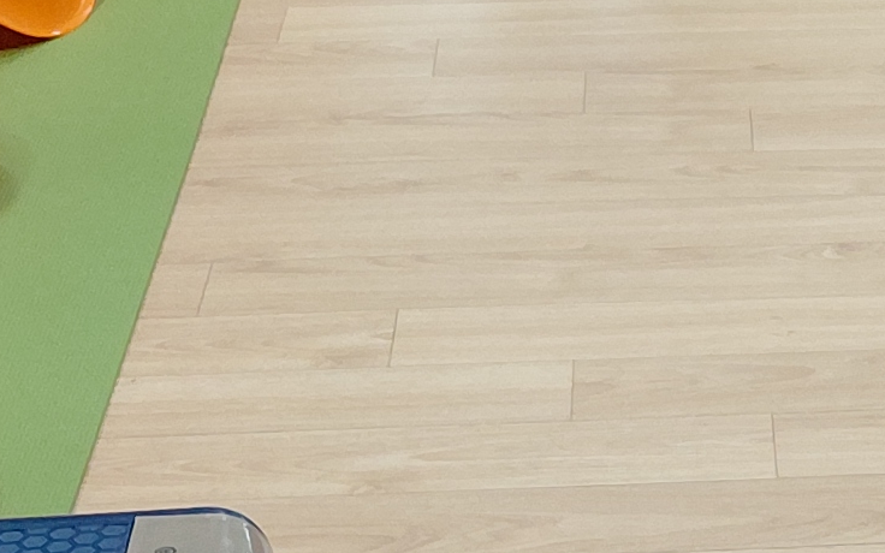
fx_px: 3546
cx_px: 1023
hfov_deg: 13.9
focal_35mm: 147
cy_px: -441
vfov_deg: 8.6
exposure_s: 1/120
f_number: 1.8
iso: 100
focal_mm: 4.69
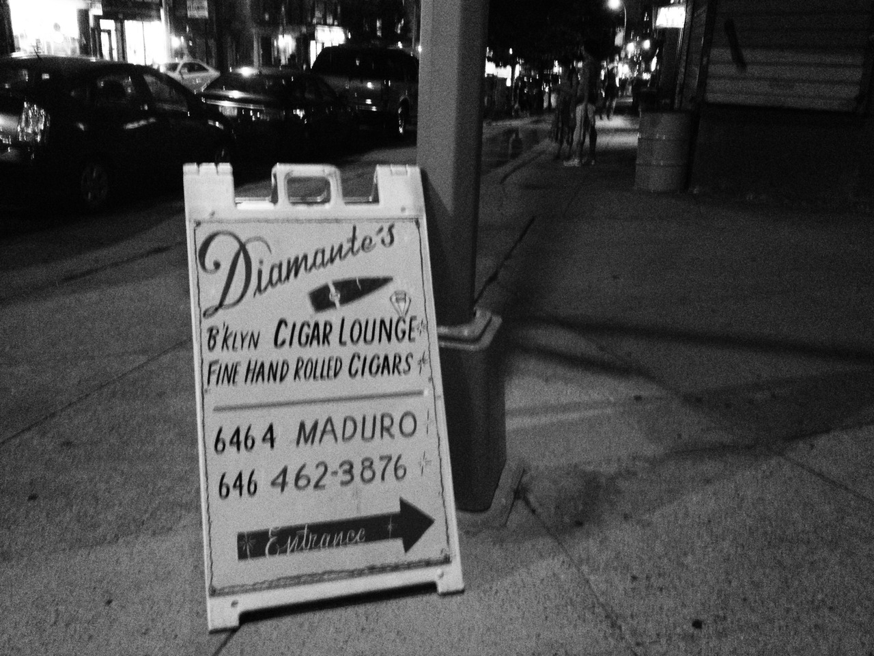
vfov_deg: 40.7
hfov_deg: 52.6
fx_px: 884
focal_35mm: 35
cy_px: 328
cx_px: 437
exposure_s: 1/15
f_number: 2.4
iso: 800
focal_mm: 4.28
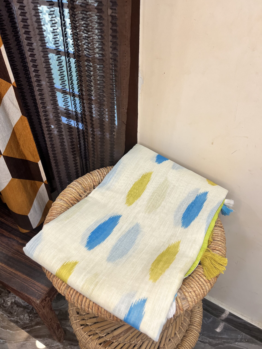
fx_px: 262
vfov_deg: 67.3
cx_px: 131
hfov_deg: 53.1
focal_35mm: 26
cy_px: 174
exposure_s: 1/100
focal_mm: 5.7
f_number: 1.5
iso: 80
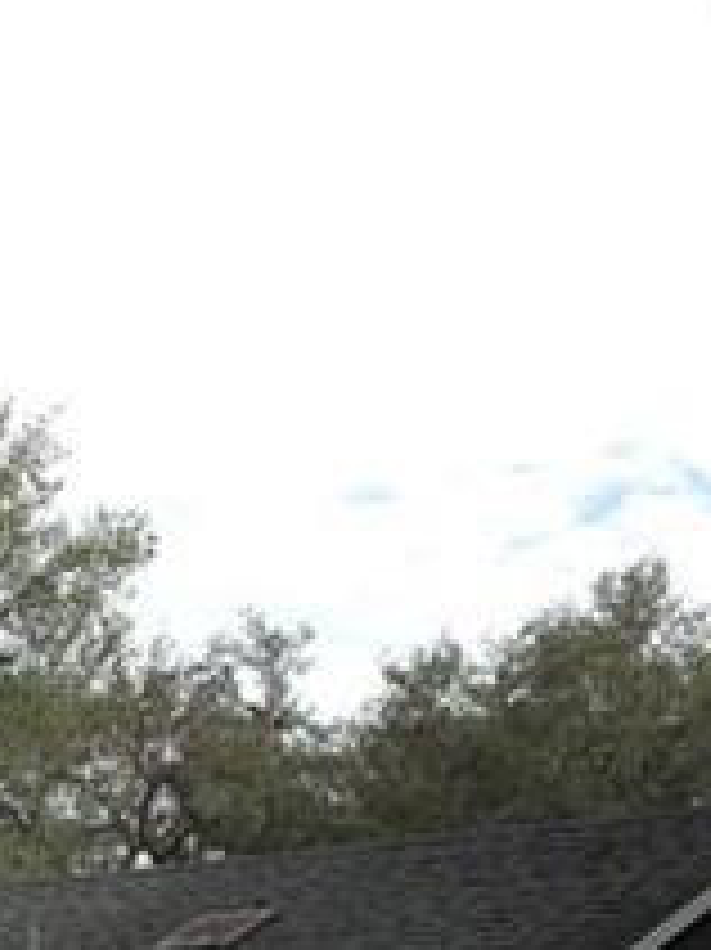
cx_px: -171
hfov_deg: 12.0
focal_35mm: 120
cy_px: 1612
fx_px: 3290
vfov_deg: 14.7
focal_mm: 4.12
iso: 50
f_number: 2.4
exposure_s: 1/1290
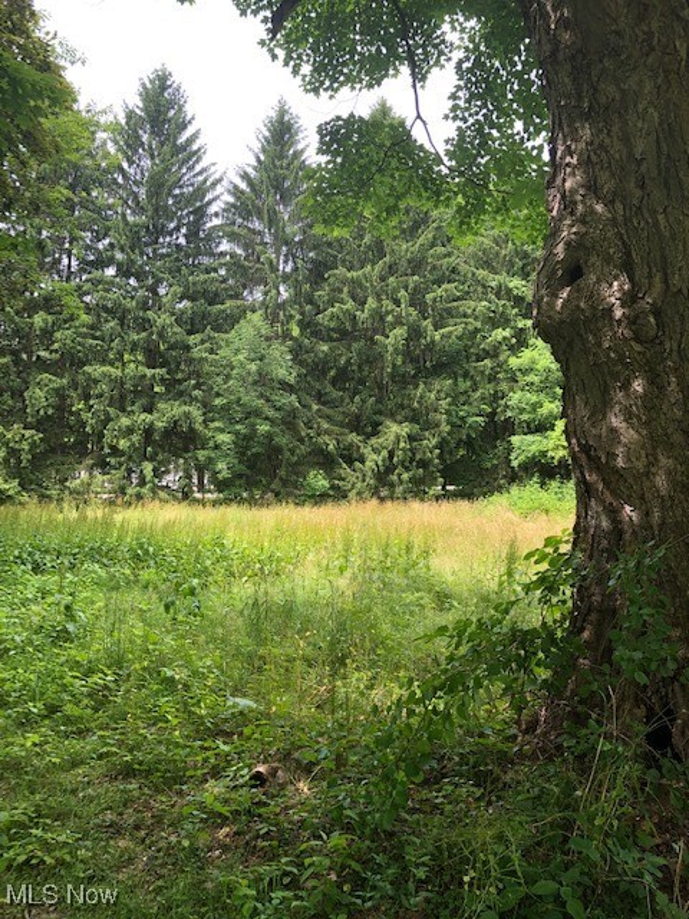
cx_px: 344
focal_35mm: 28
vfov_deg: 63.4
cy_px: 460
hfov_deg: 49.7
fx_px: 743
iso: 20
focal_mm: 3.99
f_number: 1.8
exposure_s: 1/228
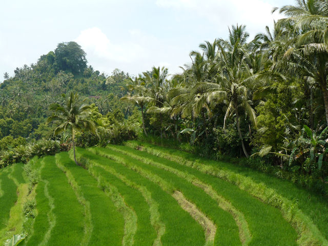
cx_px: 164
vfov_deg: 37.7
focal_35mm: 38
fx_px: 360
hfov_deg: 49.0
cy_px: 123
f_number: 5.6
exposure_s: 1/320
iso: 100
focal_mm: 6.3
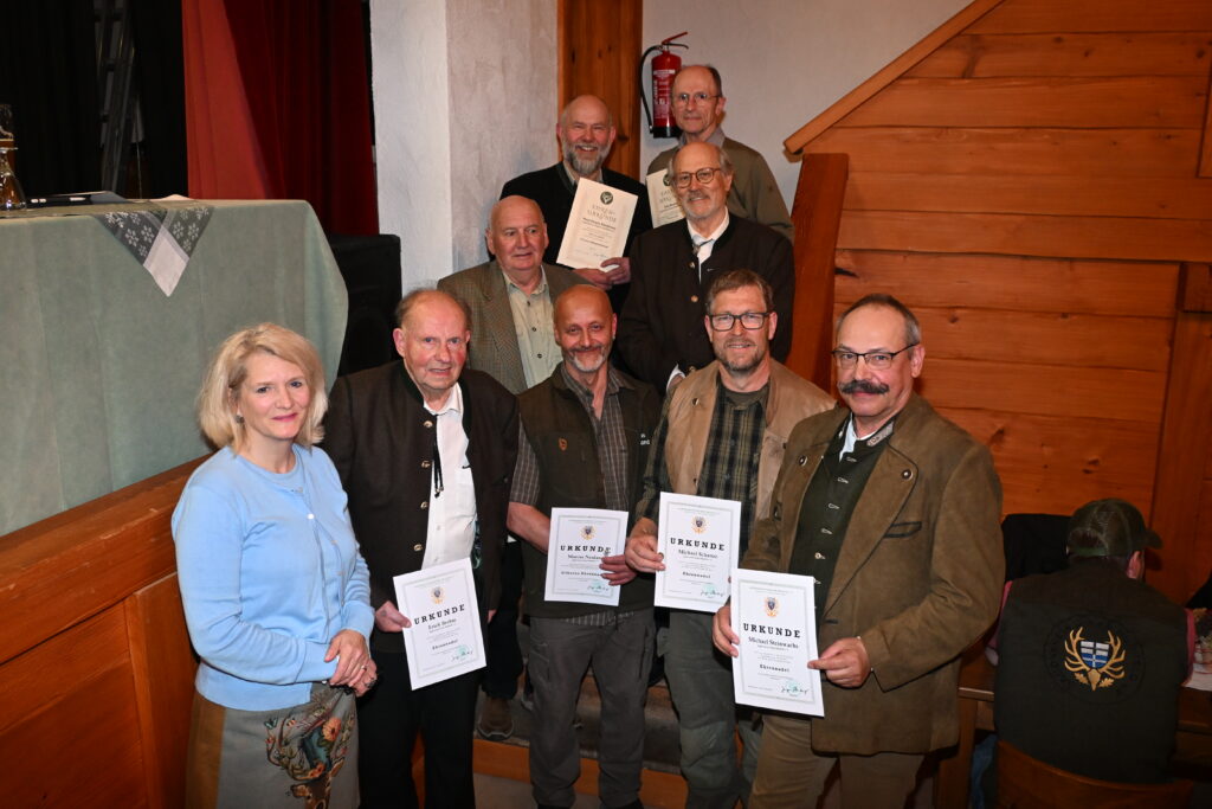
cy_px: 404
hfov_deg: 58.3
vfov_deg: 40.8
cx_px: 606
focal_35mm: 32
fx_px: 1086
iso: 1250
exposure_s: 1/30
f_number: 4
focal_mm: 21.5
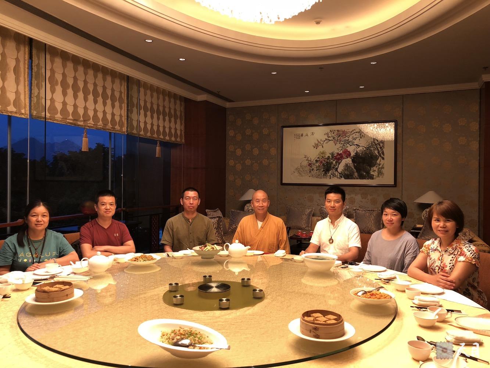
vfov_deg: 49.8
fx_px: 396
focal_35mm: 28
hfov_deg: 63.4
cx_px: 245
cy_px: 184
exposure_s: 1/17
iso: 50
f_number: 1.8
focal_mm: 3.99
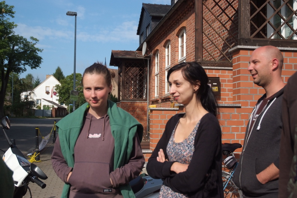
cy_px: 99
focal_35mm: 44
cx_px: 148
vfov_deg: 30.5
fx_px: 363
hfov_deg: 44.5
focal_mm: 29
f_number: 3.8
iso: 500
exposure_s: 1/5000
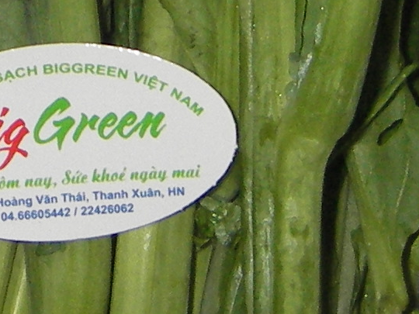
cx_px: -67
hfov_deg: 10.8
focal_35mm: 180
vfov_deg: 8.1
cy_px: -106
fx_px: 2179
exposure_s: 1/30
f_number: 3.3
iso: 100
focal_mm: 6.3
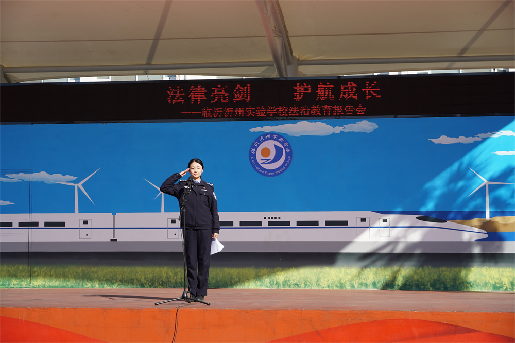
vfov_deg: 18.9
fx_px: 1030
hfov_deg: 28.1
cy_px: 172
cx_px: 258
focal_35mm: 72
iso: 100
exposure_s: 1/500
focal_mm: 48
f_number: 5
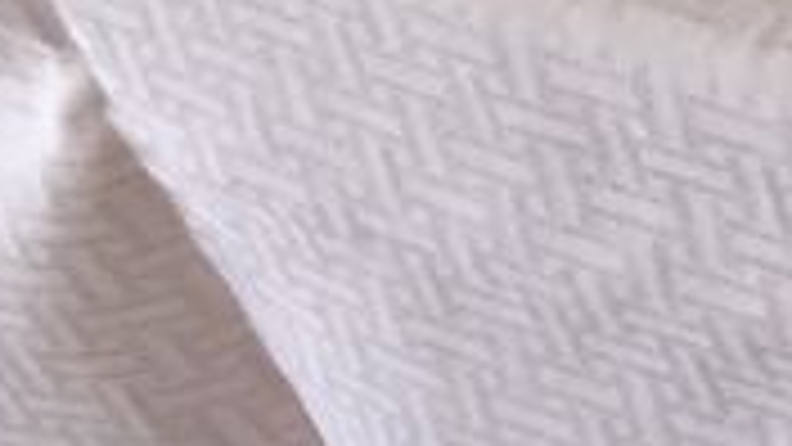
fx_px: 3864
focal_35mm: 184
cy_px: -951
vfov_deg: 6.0
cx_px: 2200
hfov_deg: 9.6
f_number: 2.2
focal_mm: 4.15
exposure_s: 1/30
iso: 50
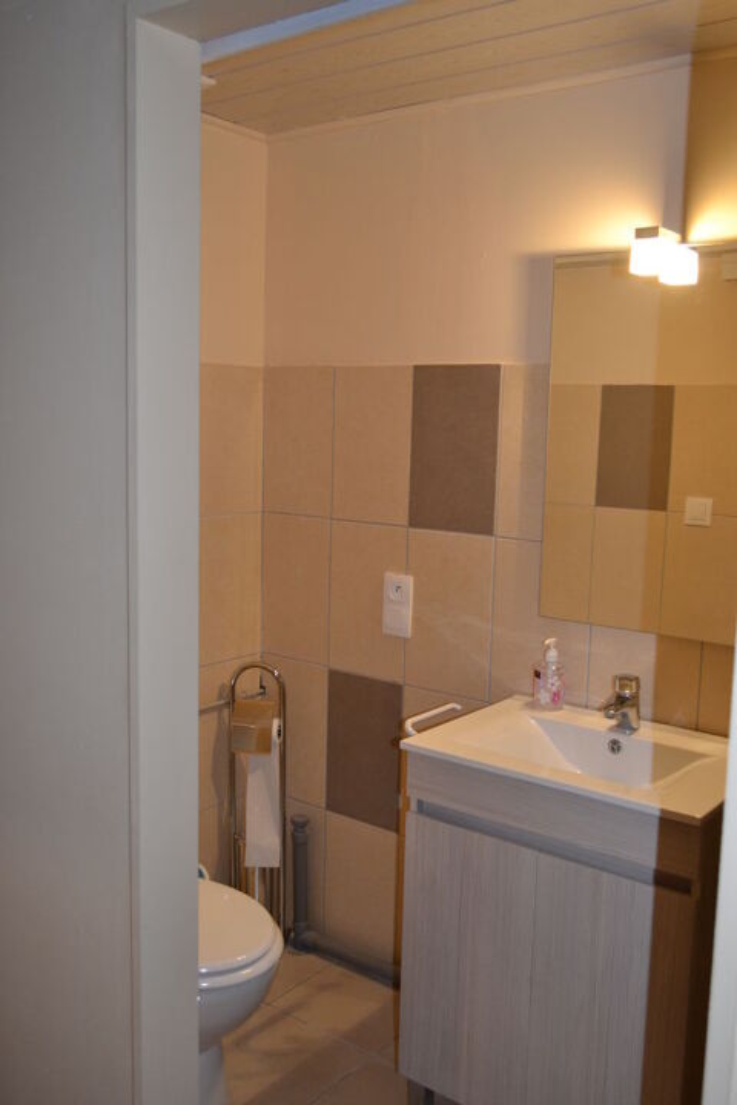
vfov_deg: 57.2
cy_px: 552
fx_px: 1013
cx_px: 368
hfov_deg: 40.0
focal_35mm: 33
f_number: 3.8
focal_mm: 22
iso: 1000
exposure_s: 1/60
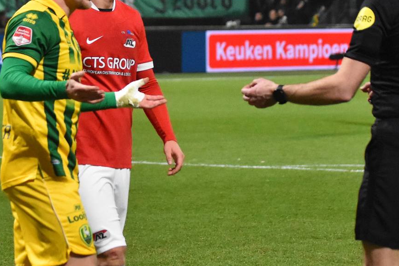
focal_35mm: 233
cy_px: 155
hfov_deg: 8.8
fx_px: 2583
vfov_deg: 5.9
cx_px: 239
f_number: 2.8
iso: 4000
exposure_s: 1/640
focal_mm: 70
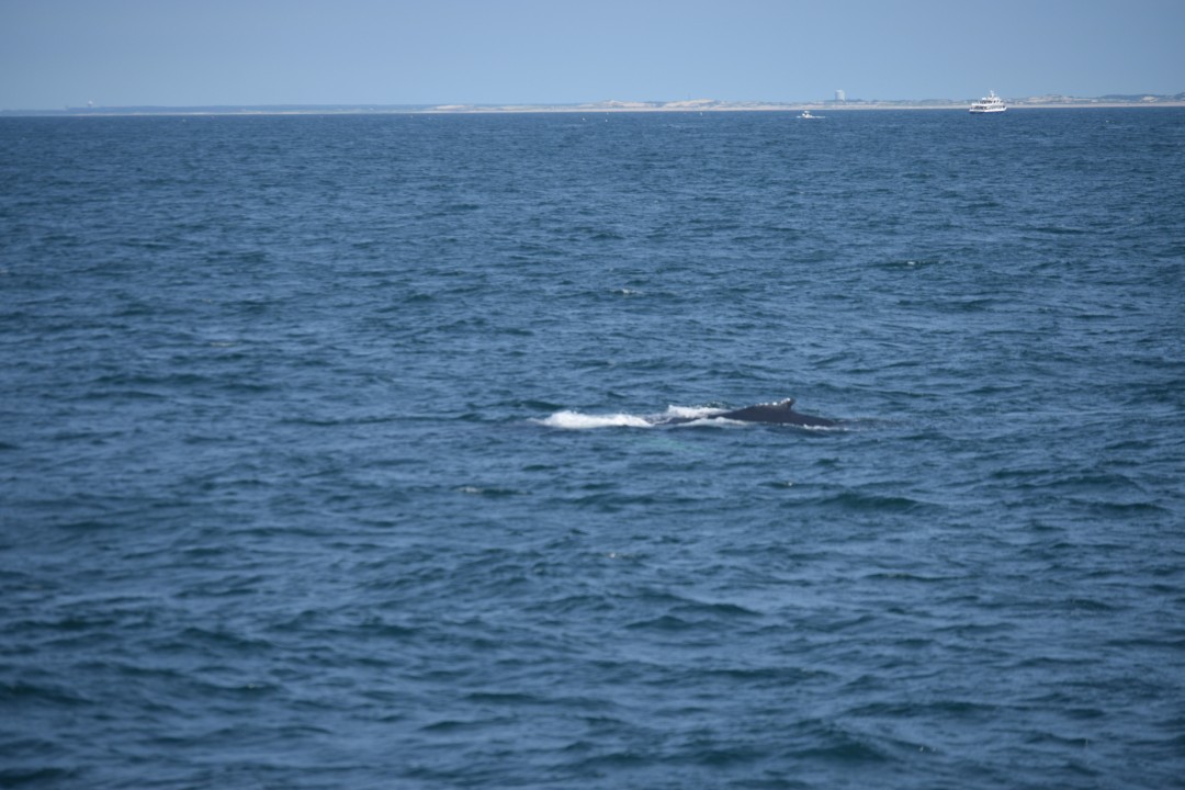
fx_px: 7653
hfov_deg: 8.9
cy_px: 395
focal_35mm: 232
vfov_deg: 5.9
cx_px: 592
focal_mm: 155
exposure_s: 1/1600
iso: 200
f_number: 5.6
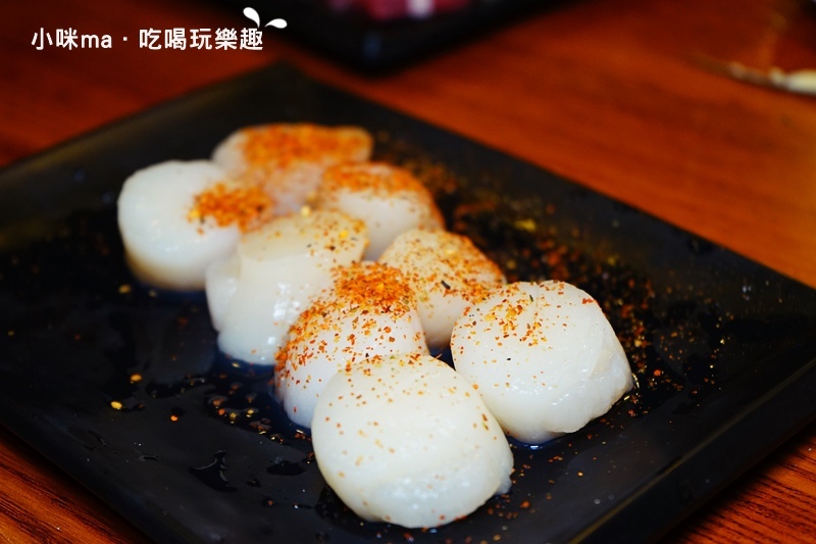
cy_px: 272
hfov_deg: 31.4
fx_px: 1450
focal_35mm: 64
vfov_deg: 21.2
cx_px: 408
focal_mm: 64
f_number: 5.6
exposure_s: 1/80
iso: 1600
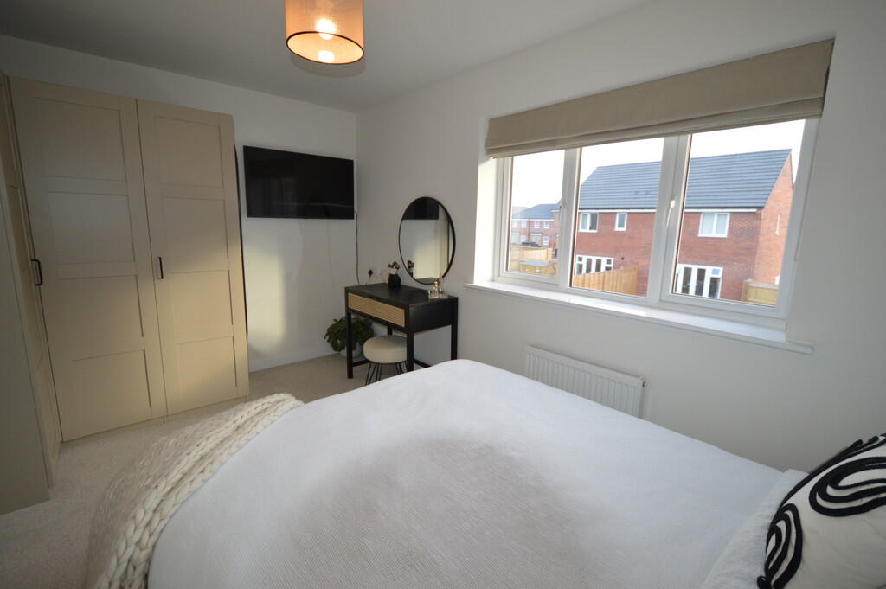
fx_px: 369
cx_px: 443
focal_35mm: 15
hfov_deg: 100.4
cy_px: 294
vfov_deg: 77.2
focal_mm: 10
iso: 360
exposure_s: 1/125
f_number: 4
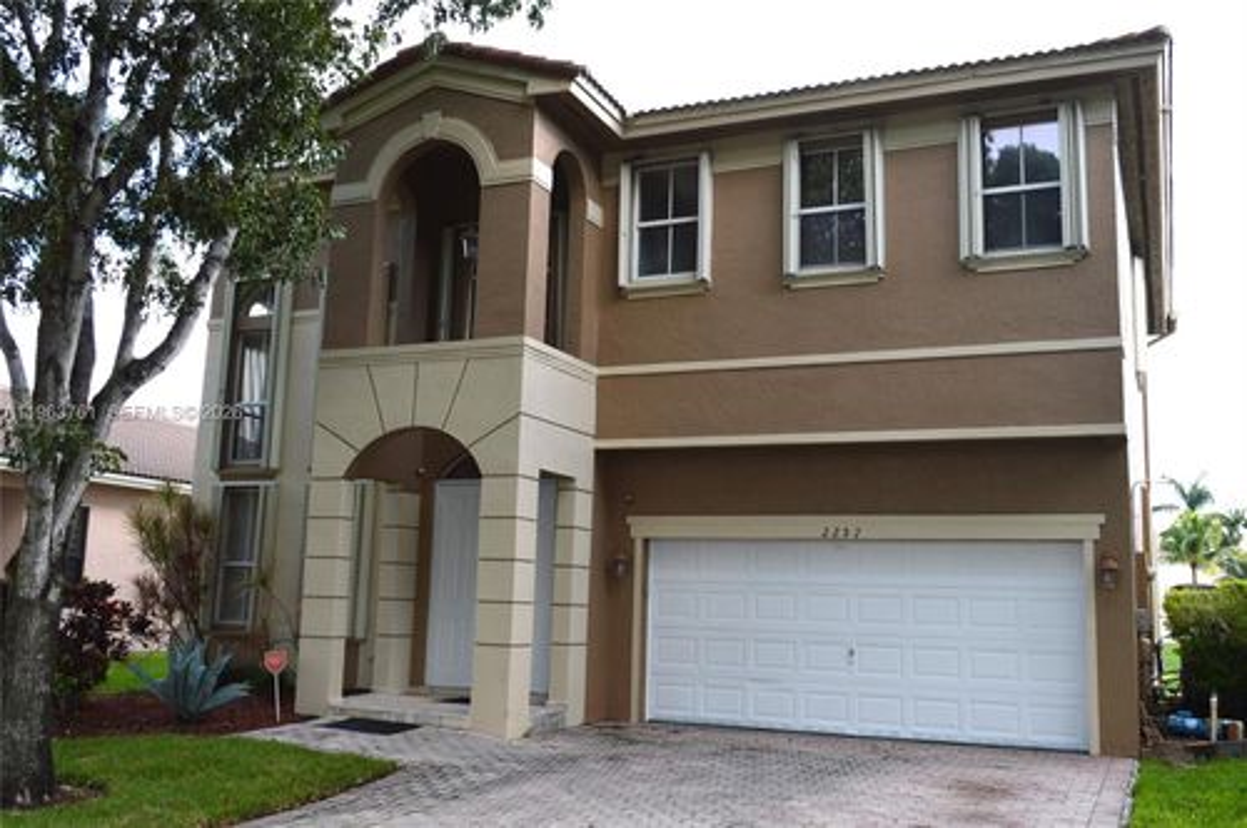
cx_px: 624
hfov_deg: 57.3
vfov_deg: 39.9
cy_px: 414
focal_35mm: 33
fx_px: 1142
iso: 125
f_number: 5.6
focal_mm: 22
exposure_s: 1/125
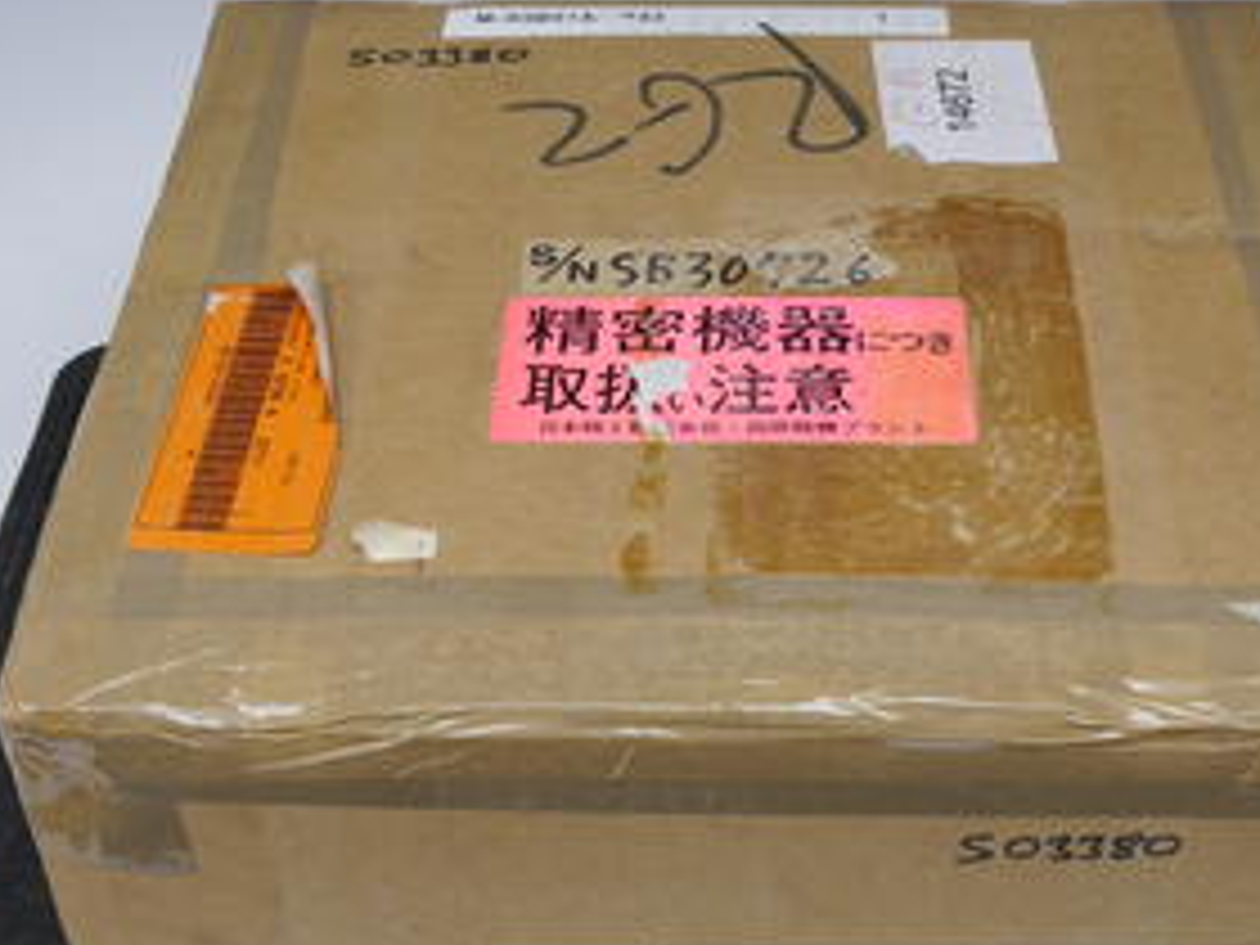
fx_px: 2184
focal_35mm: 60
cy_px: 549
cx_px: 742
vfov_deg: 24.4
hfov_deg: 32.1
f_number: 9
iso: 400
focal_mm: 21
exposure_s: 1/20
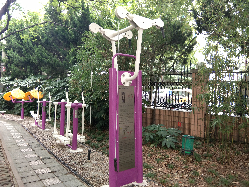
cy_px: 94
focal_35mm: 31
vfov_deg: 45.4
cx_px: 124
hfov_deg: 58.4
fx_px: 223
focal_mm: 3.69
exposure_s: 1/50
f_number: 2.2
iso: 200
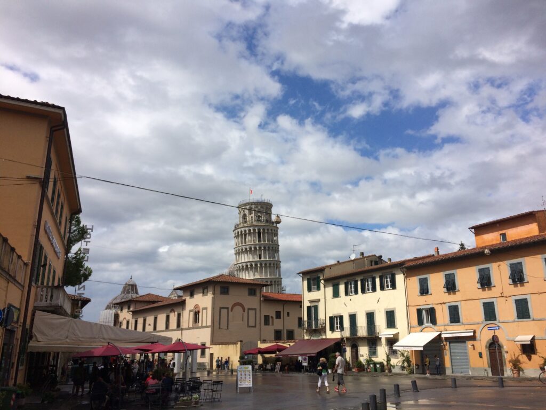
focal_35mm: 29
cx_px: 273
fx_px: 457
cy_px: 205
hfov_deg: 61.7
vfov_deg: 48.2
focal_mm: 4.15
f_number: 2.2
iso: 32
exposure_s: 1/4566
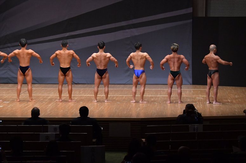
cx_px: 123
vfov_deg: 11.1
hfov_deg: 16.7
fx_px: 840
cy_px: 82
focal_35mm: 123
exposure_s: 1/400
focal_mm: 82
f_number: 5.6
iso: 6400
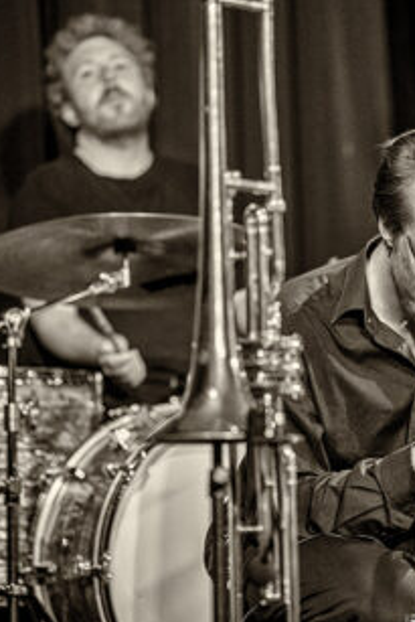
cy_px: 290
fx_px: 3420
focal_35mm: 198
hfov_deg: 6.9
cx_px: 292
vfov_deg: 10.4
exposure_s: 1/125
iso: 1250
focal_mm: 135
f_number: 2.8
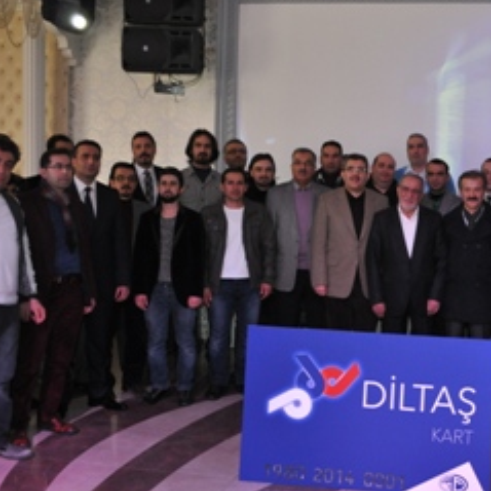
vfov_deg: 39.2
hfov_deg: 37.7
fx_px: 690
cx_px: 396
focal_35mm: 43
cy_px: 236
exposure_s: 1/60
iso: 800
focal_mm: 18
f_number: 3.5
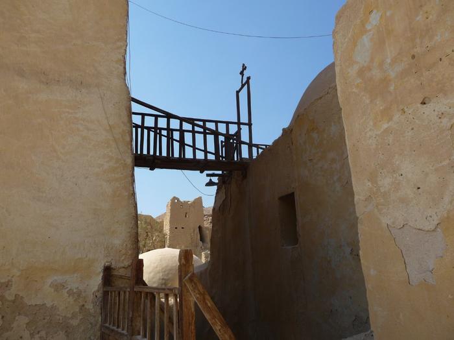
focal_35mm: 30
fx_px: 393
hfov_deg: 60.0
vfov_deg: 46.7
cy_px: 170
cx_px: 227
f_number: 3.4
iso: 100
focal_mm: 5
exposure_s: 1/1000
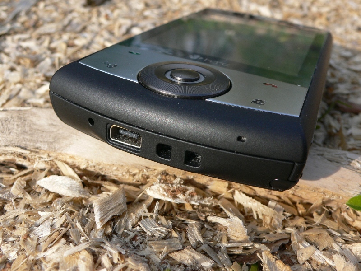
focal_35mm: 34
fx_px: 355
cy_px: 136
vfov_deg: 41.8
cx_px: 180
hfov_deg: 54.0
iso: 80
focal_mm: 6.3
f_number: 4
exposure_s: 1/320
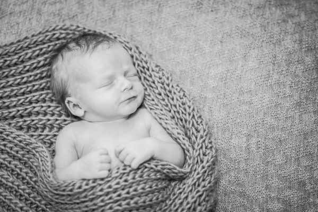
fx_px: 751
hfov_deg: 23.9
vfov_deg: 16.1
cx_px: 159
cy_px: 106
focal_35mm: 85
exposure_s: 1/125
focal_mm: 85
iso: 2000
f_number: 1.8
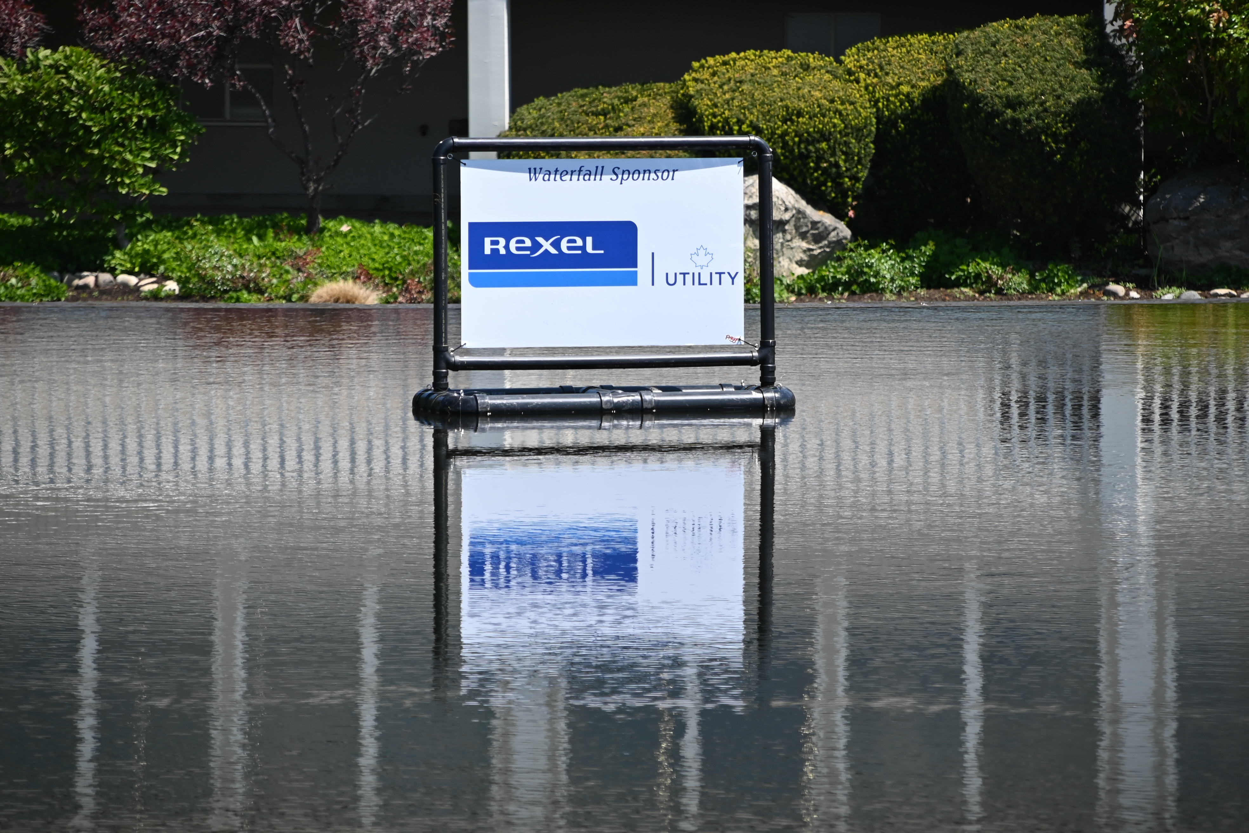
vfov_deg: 4.6
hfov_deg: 6.9
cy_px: 416
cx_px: 624
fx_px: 10408
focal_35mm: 300
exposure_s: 1/1000
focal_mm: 200
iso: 280
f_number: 6.3
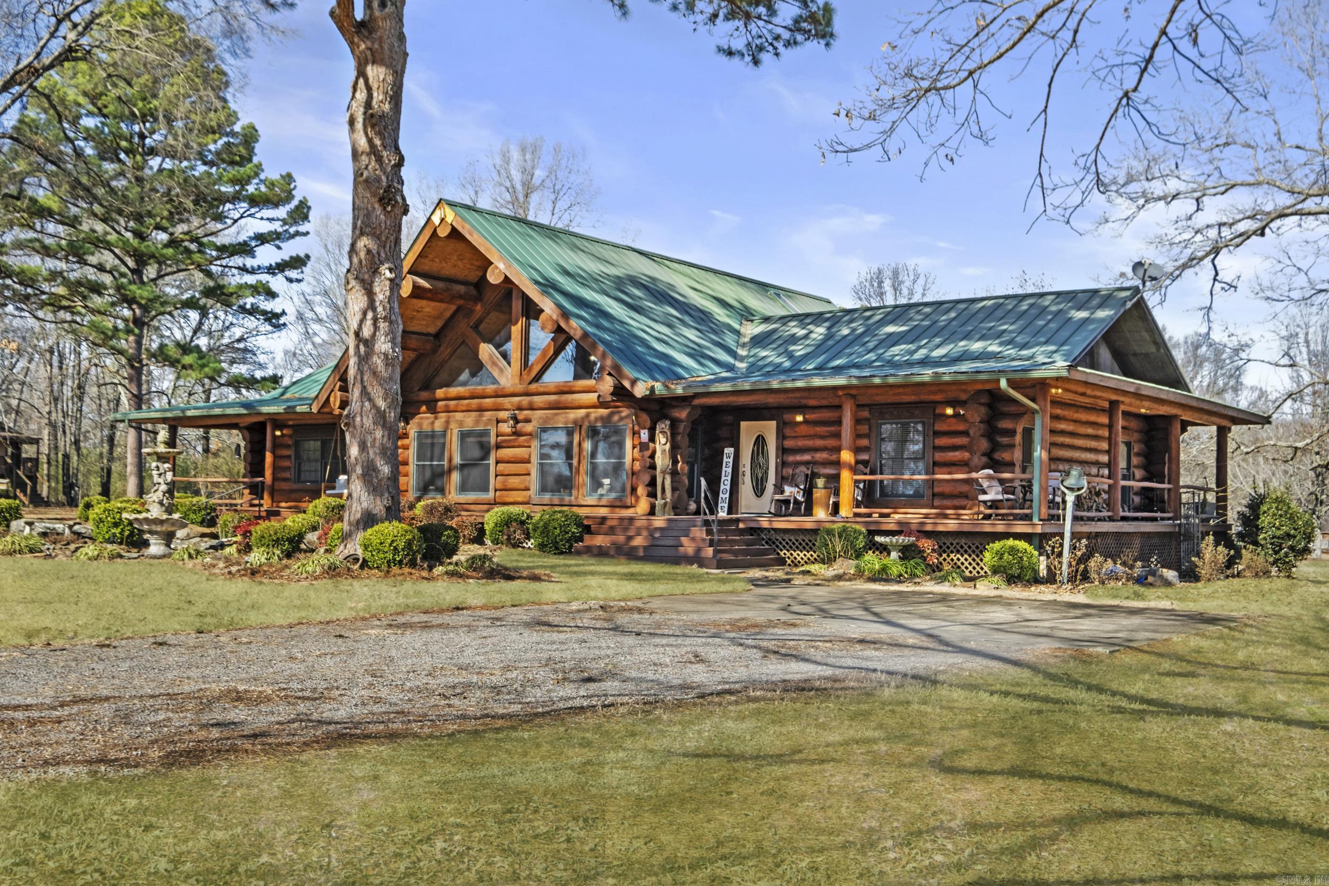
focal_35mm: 36
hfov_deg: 53.1
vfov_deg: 36.9
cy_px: 443
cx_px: 664
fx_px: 1329
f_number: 8
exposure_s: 1/125
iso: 400
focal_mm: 24
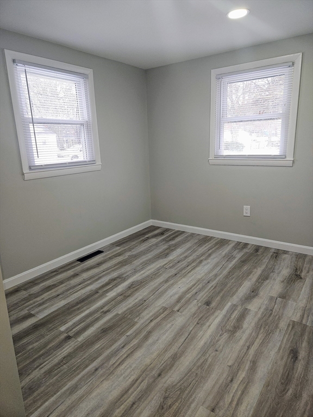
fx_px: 277
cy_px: 208
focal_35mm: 23
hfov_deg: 58.9
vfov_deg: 73.9
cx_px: 156
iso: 50
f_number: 1.8
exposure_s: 1/60
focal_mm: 5.4
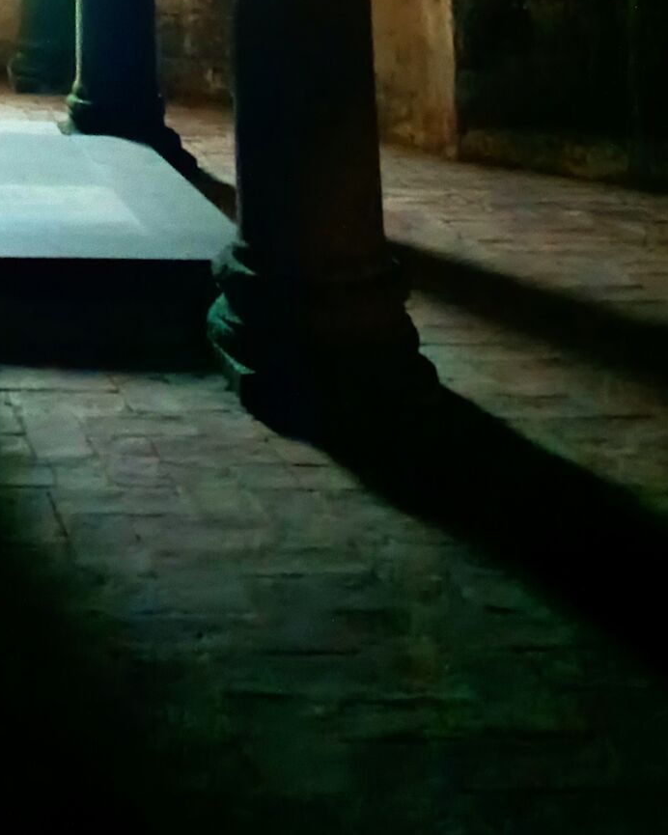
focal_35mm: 65
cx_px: -160
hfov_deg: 21.6
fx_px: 1606
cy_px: -243
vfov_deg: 25.3
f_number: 1.7
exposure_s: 1/8.33
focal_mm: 5.27
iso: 7600
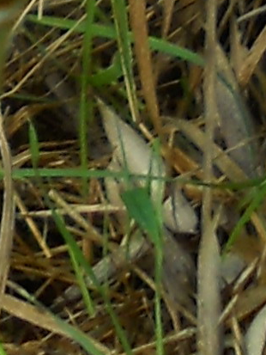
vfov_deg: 5.4
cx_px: -476
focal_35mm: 324
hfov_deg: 4.4
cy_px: -1044
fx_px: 3318
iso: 80
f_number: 3.1
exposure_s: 1/50
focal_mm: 6.72
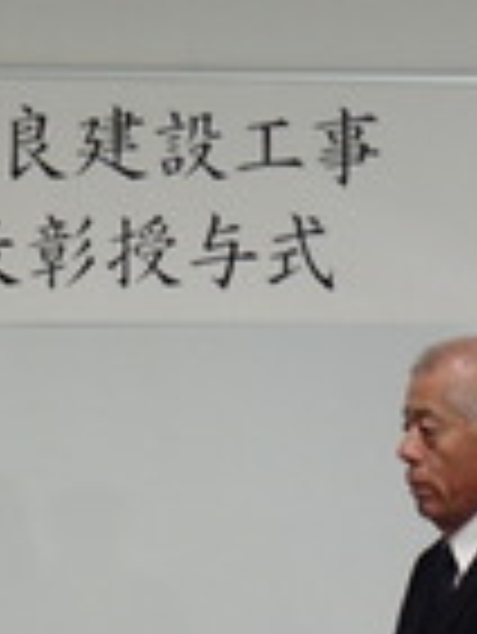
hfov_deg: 7.2
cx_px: -36
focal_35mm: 207
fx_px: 3797
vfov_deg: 9.5
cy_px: 634
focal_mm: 11.01
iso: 200
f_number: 3.6
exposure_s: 1/80
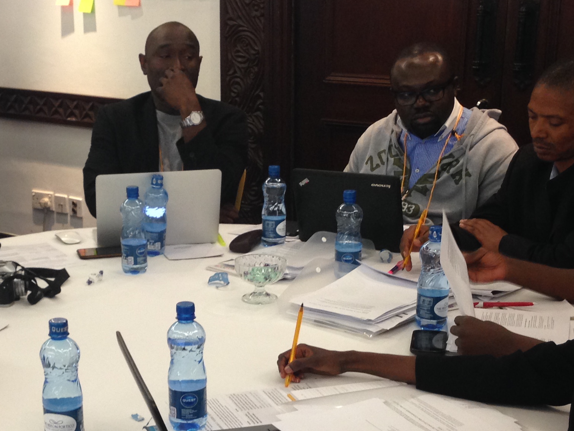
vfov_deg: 20.6
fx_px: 1177
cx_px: 171
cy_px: 308
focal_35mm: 71
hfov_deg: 27.2
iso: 80
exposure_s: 1/20
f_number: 2.4
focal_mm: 4.12
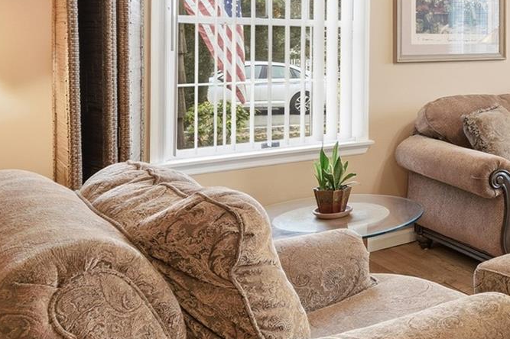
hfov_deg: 34.9
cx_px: 629
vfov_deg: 30.1
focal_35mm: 43
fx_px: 609
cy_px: 47
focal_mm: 14
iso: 400
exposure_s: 1/60
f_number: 8
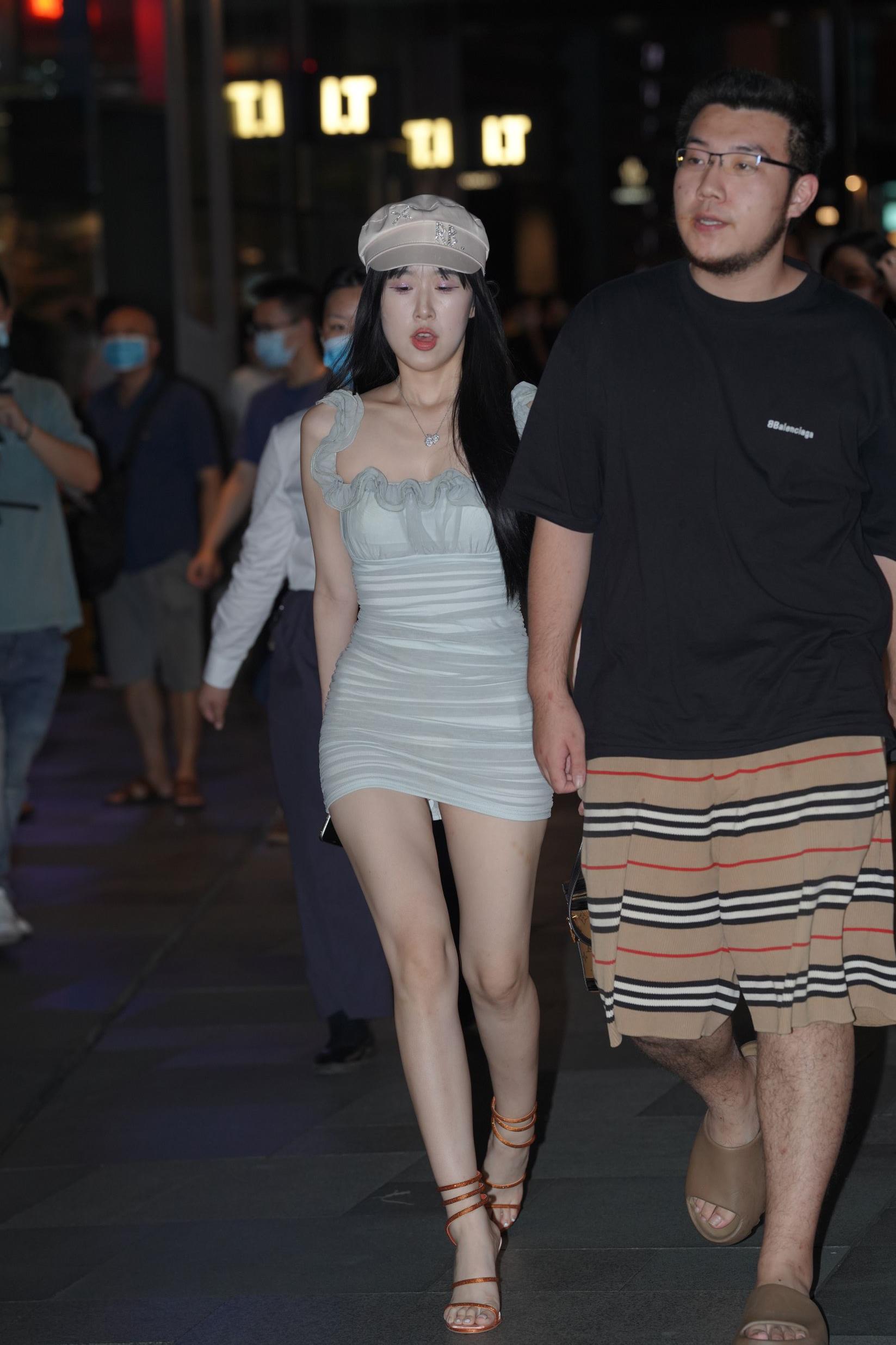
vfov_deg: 15.2
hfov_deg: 10.2
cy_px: 672
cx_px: 448
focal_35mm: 135
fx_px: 5040
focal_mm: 135
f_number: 4.5
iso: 800
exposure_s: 1/200
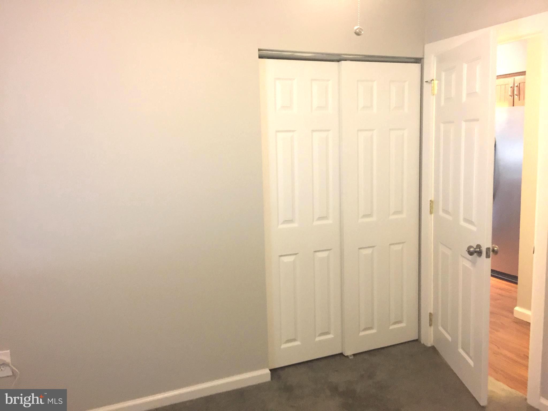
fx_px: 459
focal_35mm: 29
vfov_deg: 48.2
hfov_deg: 61.7
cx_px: 274
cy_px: 206
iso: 125
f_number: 2.2
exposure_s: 1/10
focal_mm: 4.15
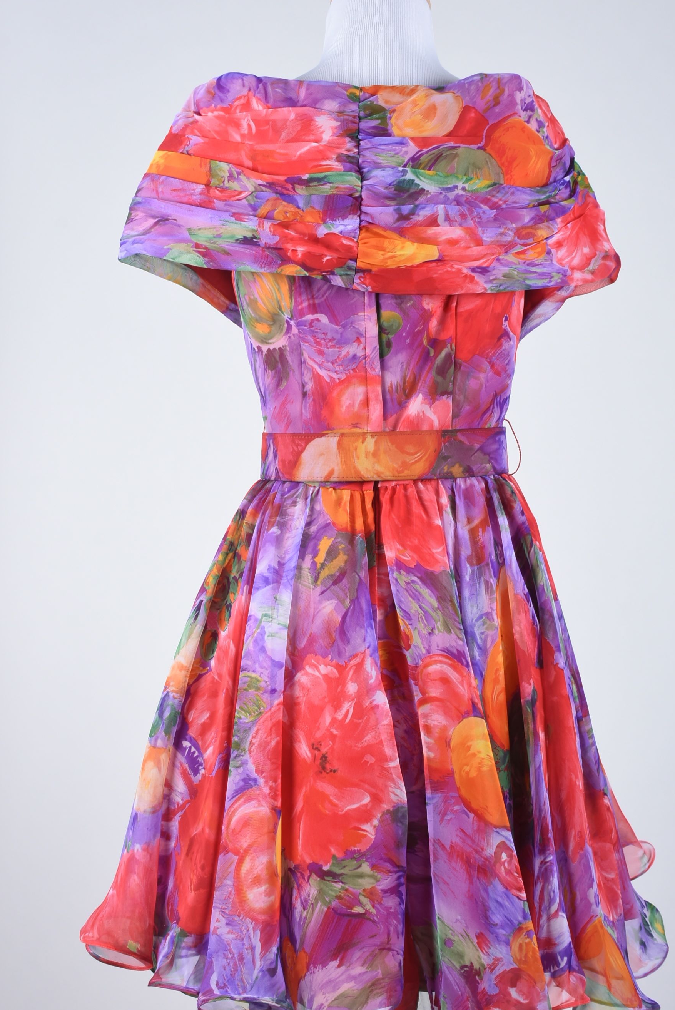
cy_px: 544
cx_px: 378
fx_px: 1825
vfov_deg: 30.9
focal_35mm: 65
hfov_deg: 20.9
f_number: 13
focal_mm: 38
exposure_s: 1/200
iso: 200
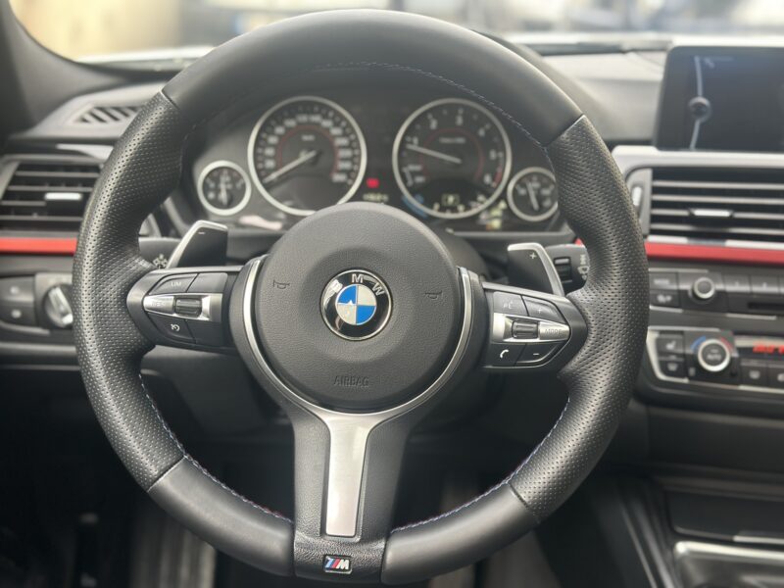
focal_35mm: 48
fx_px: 1087
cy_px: 294
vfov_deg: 30.3
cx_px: 392
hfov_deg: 39.7
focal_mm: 6.86
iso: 125
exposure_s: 1/100
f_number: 1.78
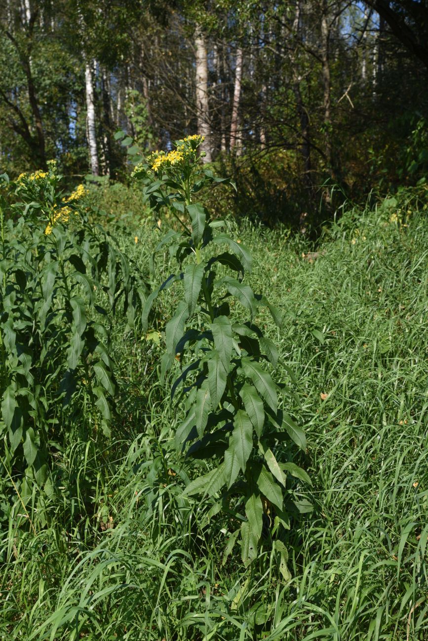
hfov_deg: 26.0
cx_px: 214
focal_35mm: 52
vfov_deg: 38.2
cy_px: 320
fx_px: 927
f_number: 9
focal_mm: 52
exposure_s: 1/125
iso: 100
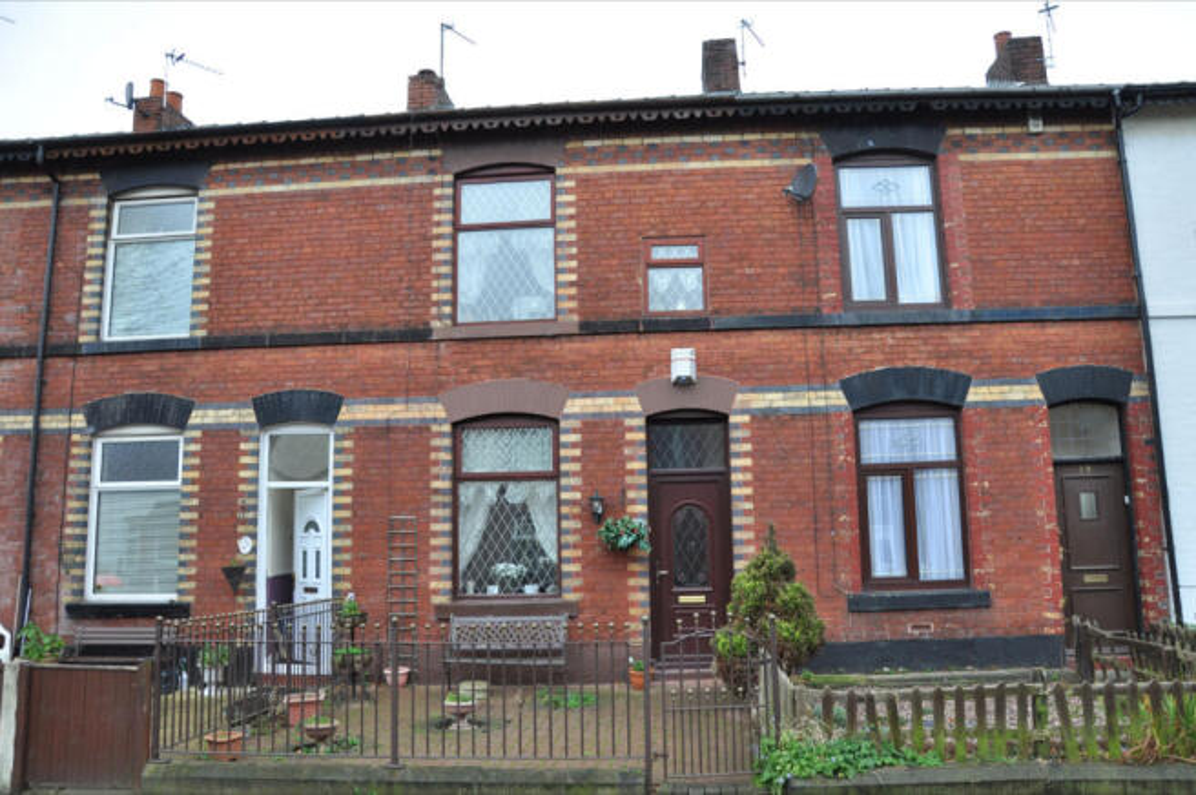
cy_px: 398
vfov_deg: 47.8
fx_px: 896
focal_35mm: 27
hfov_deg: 67.4
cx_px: 598
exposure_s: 1/30
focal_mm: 18
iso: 200
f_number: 5.6
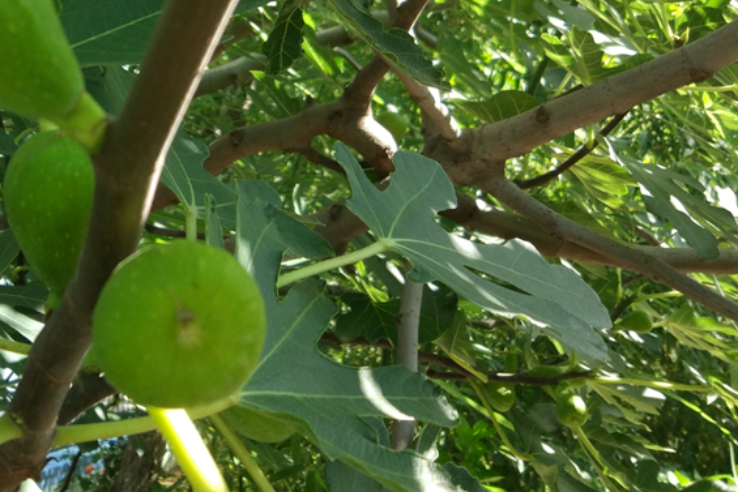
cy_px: -38
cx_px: 68
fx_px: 1353
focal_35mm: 66
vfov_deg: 19.8
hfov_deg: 29.2
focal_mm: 4.26
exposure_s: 1/156
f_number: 2
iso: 100
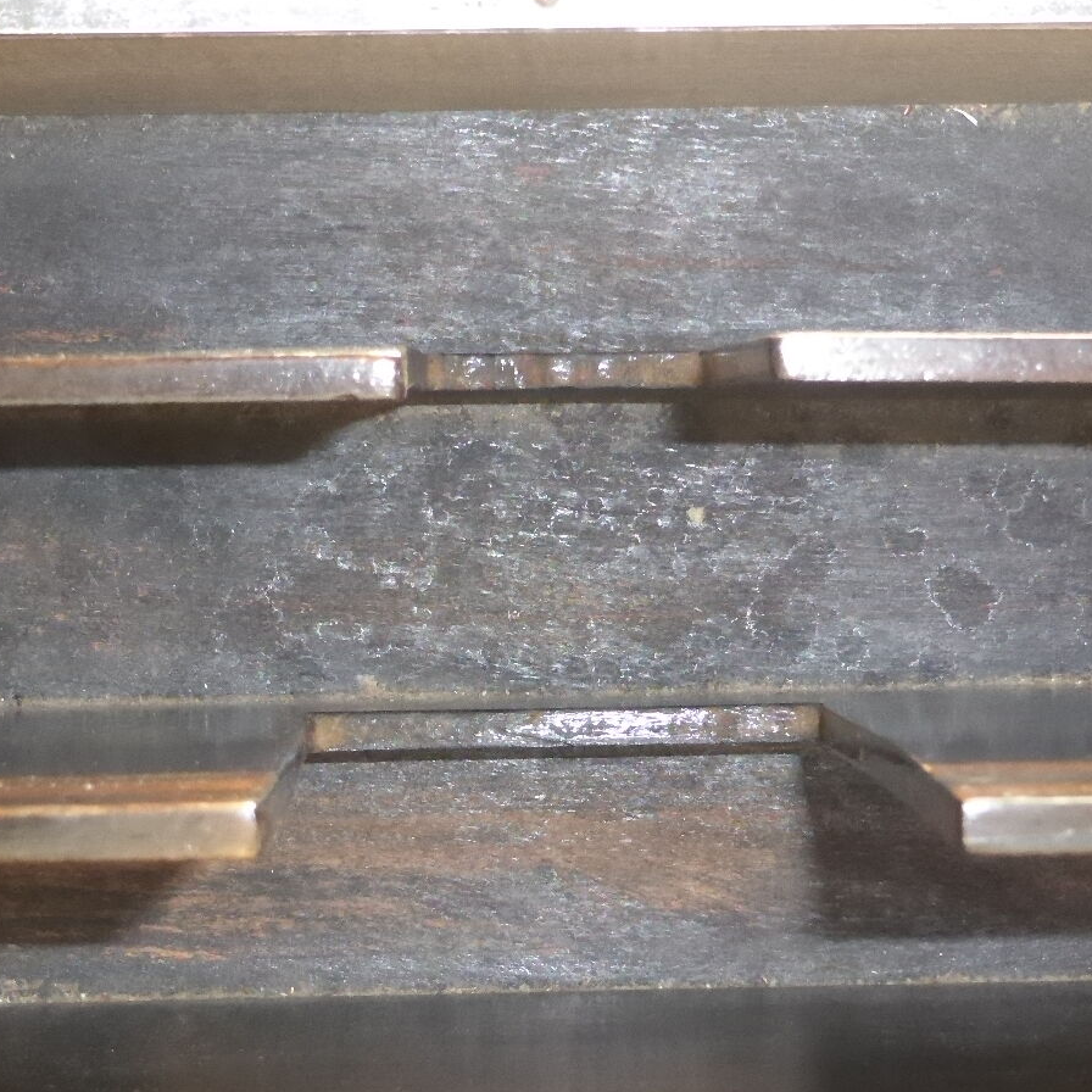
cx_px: 548
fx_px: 3391
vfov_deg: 18.3
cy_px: 625
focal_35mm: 95
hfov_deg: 18.3
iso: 800
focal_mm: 8.5
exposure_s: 1/60
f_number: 4.2
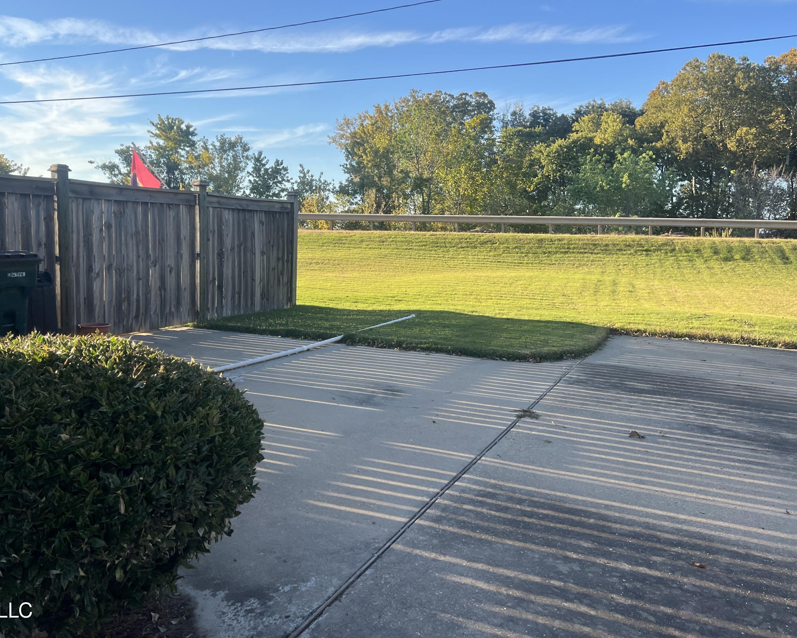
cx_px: 369
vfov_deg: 47.0
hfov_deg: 57.1
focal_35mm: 31
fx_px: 731
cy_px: 279
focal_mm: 5.7
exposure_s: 1/1553
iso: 50
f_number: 1.5
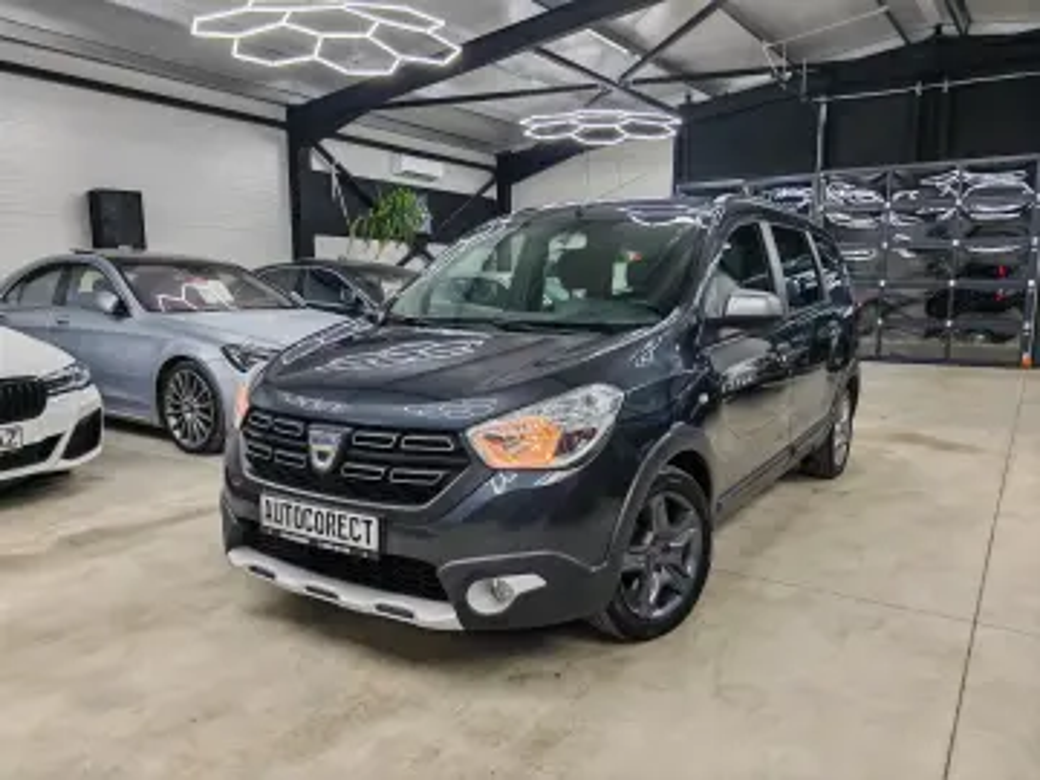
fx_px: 781
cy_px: 390
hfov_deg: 67.3
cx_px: 520
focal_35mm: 26
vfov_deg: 53.1
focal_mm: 5.4
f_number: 1.6
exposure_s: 1/100
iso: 125
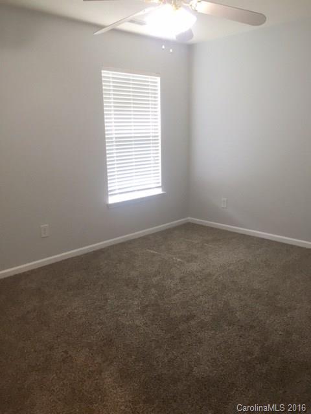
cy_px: 207
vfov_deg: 61.7
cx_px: 156
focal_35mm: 29
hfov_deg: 48.2
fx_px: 347
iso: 32
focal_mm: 4.15
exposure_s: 1/30
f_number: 2.2
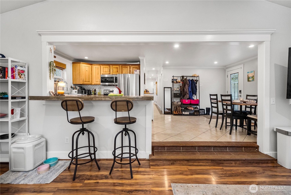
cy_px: 98
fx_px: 113
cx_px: 146
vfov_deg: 81.3
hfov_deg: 104.2
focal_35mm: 14
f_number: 7.1
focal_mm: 14
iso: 1000
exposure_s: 1/60
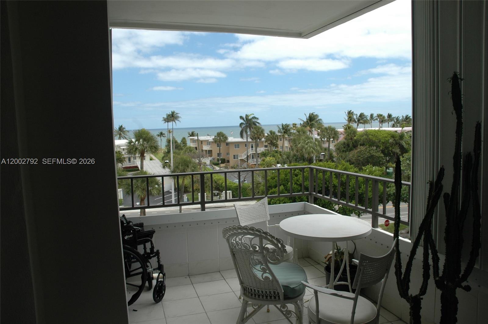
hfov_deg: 67.5
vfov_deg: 47.8
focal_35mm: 27
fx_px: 365
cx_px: 244
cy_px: 162
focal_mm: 18
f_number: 11
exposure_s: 1/500
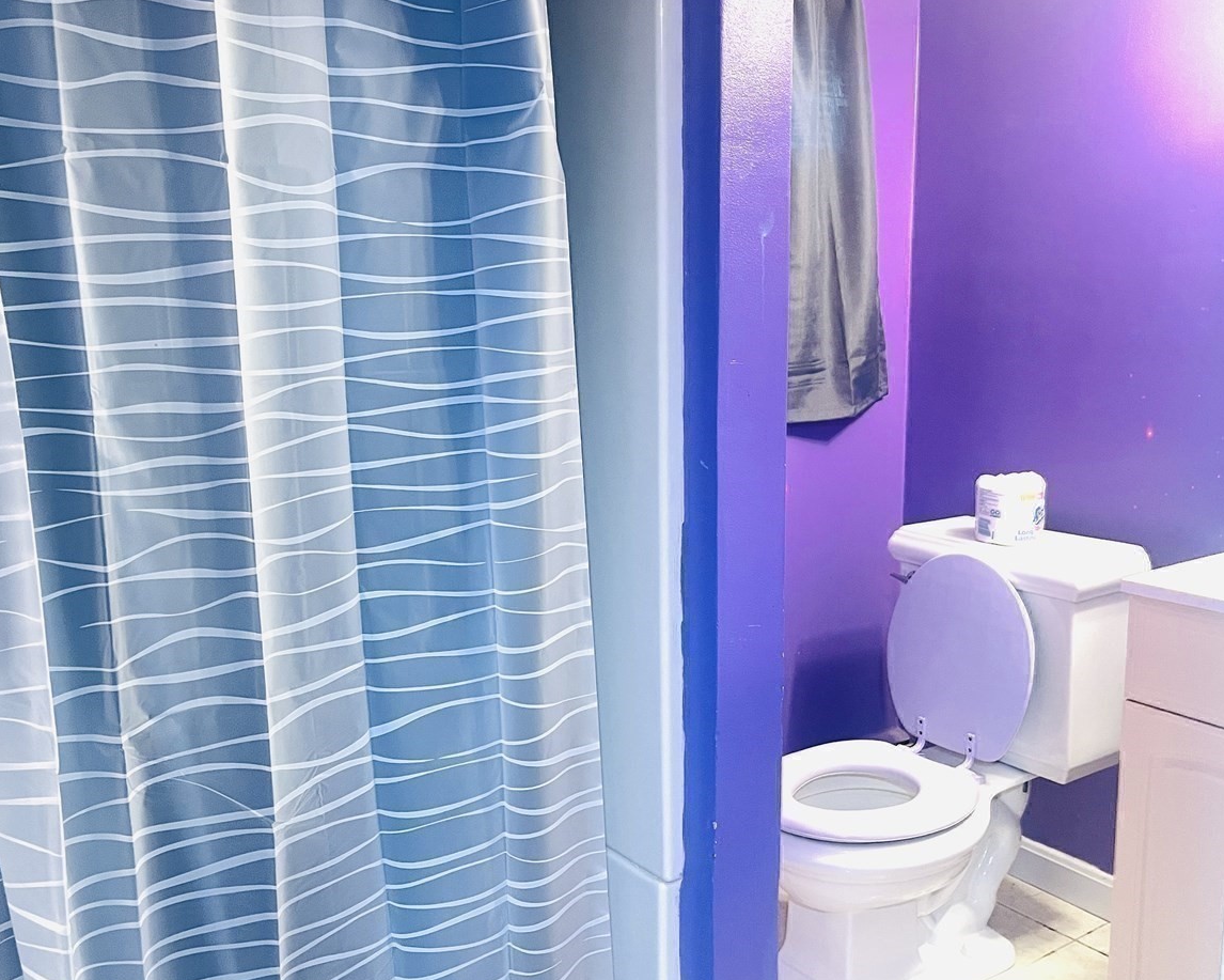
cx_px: 613
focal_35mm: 34
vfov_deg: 43.4
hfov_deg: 52.8
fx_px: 1232
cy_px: 495
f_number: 1.6
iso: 320
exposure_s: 1/60
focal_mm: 5.1
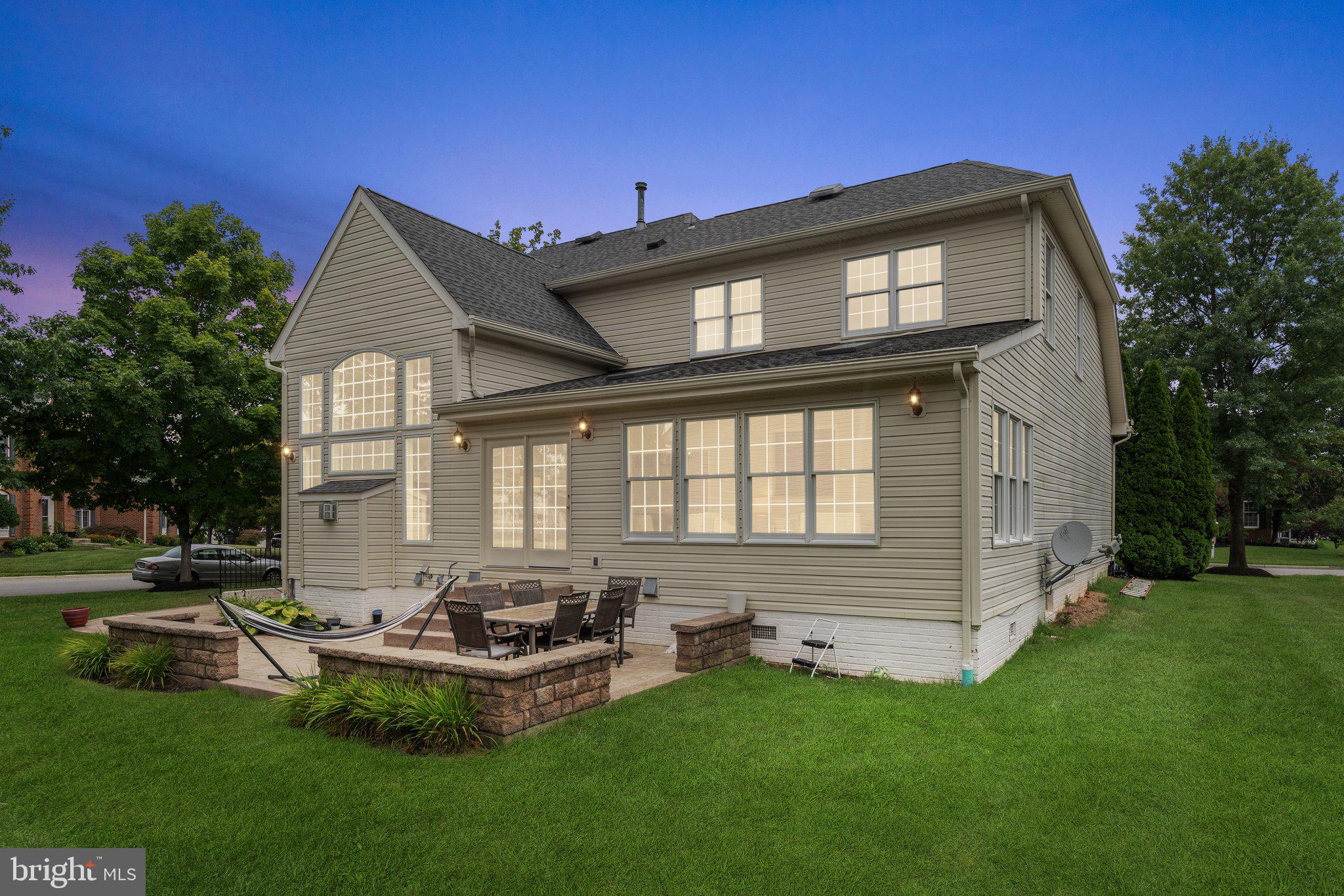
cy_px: 448
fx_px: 803
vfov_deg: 58.3
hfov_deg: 79.9
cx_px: 672
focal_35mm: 22
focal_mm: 21.5
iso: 200
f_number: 8
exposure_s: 1/250
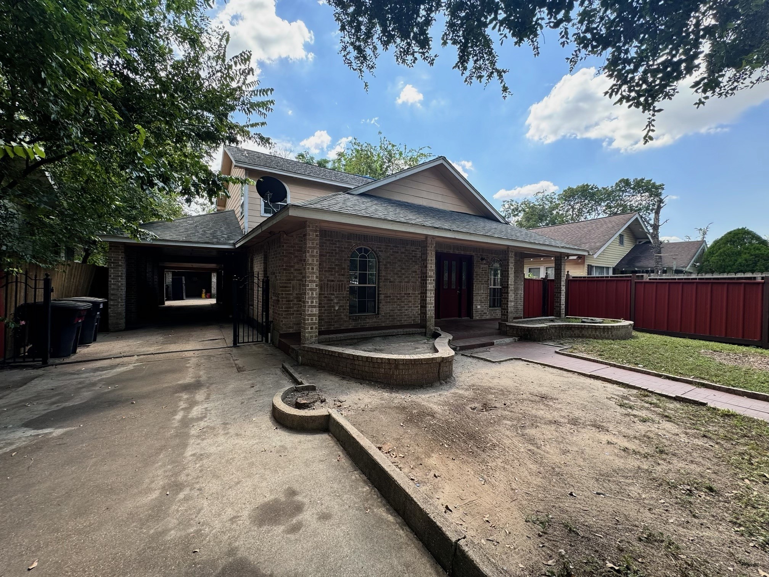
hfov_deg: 102.1
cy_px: 288
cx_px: 384
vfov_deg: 85.7
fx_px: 311
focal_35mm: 14
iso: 40
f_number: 2.2
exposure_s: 1/261
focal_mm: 2.22
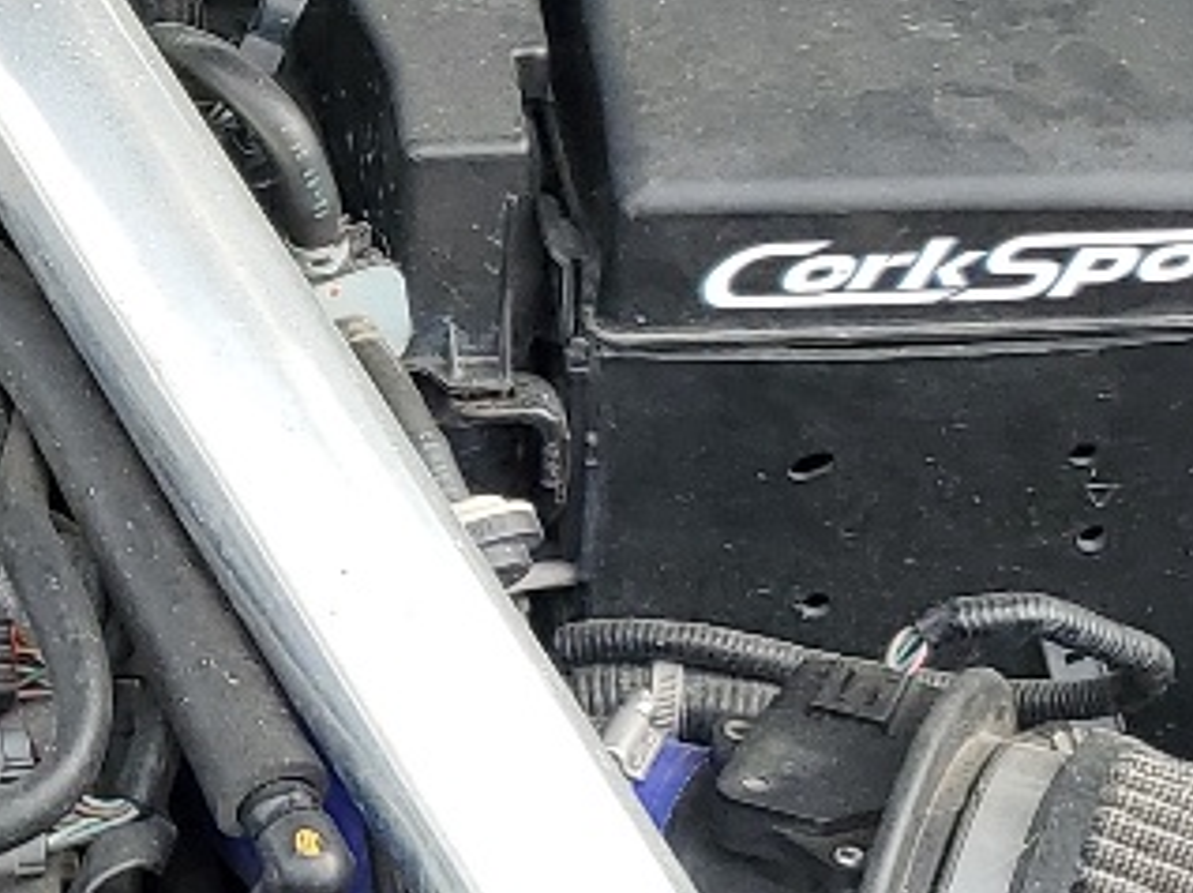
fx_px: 4511
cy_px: 326
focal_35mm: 131
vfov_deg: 11.3
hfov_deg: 14.3
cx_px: -439
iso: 50
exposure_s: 1/500
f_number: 1.5
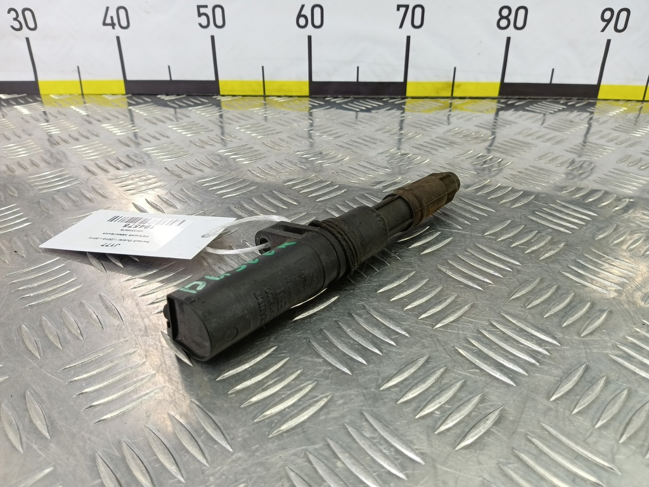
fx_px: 431
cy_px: 244
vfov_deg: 58.9
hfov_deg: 73.9
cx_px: 324
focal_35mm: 23
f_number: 1.6
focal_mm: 4.11
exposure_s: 1/50
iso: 121
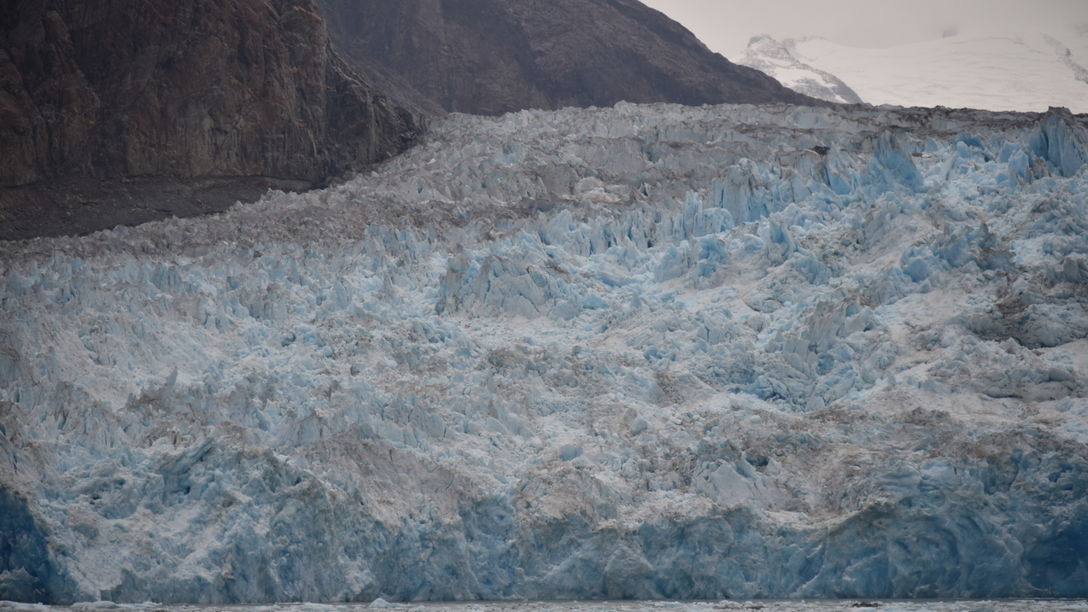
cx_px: 543
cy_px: 340
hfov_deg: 10.8
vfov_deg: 6.1
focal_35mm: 200
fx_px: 5771
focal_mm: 190
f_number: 5.6
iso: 400
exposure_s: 1/400
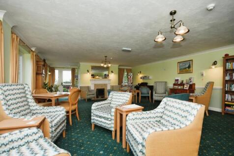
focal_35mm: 15
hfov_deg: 100.4
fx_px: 97
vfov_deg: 77.3
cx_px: 117
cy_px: 78
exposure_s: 1/60
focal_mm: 10
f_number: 8
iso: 400
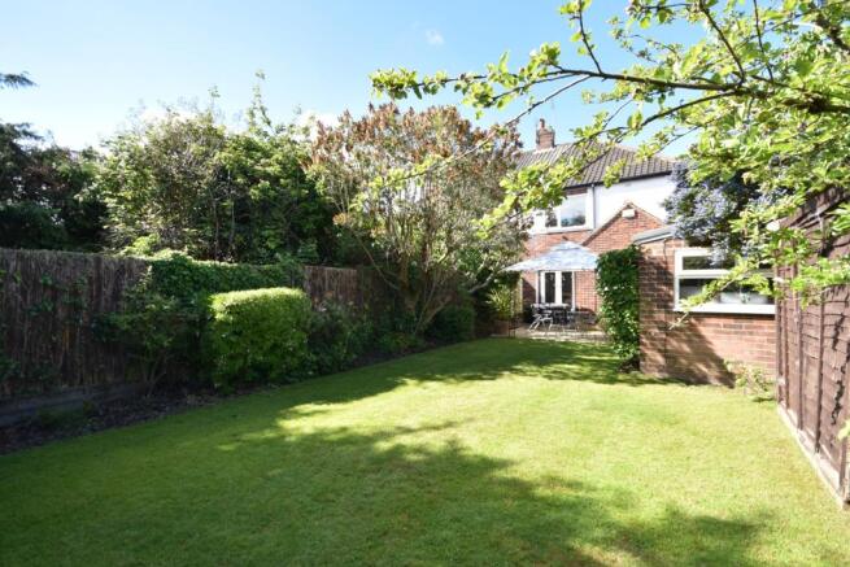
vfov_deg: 77.4
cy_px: 284
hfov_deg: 100.4
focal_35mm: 15
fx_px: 354
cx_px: 425
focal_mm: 10
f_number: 5.6
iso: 100
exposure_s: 1/125
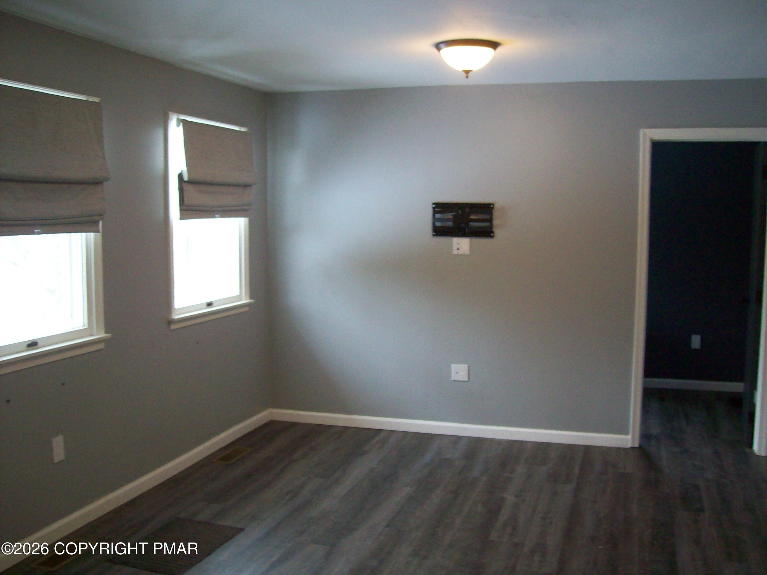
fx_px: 798
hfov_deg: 51.4
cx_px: 384
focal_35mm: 36
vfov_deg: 39.7
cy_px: 288
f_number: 2.7
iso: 160
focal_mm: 6
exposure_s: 1/14.2
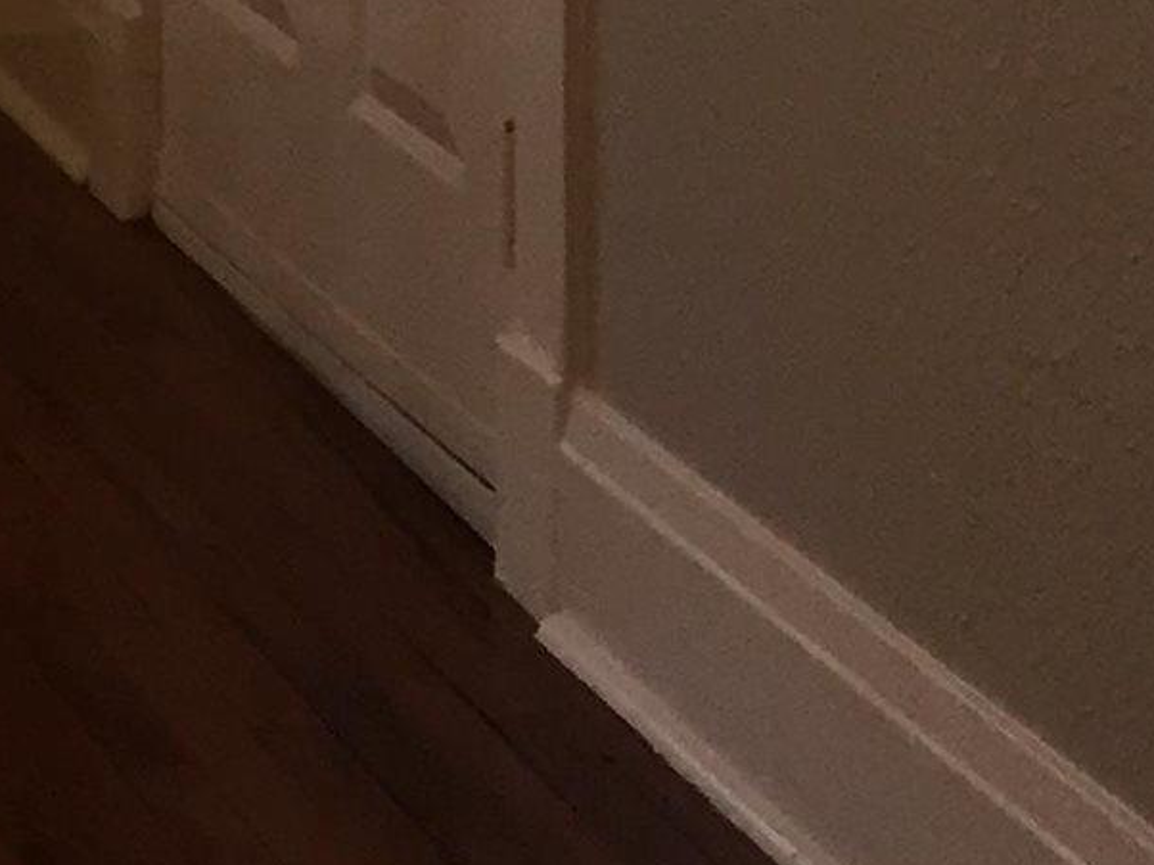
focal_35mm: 148
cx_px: -1399
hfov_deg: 11.5
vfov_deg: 9.2
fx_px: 4932
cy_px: -1089
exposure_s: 1/30
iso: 50
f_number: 2.2
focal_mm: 4.15
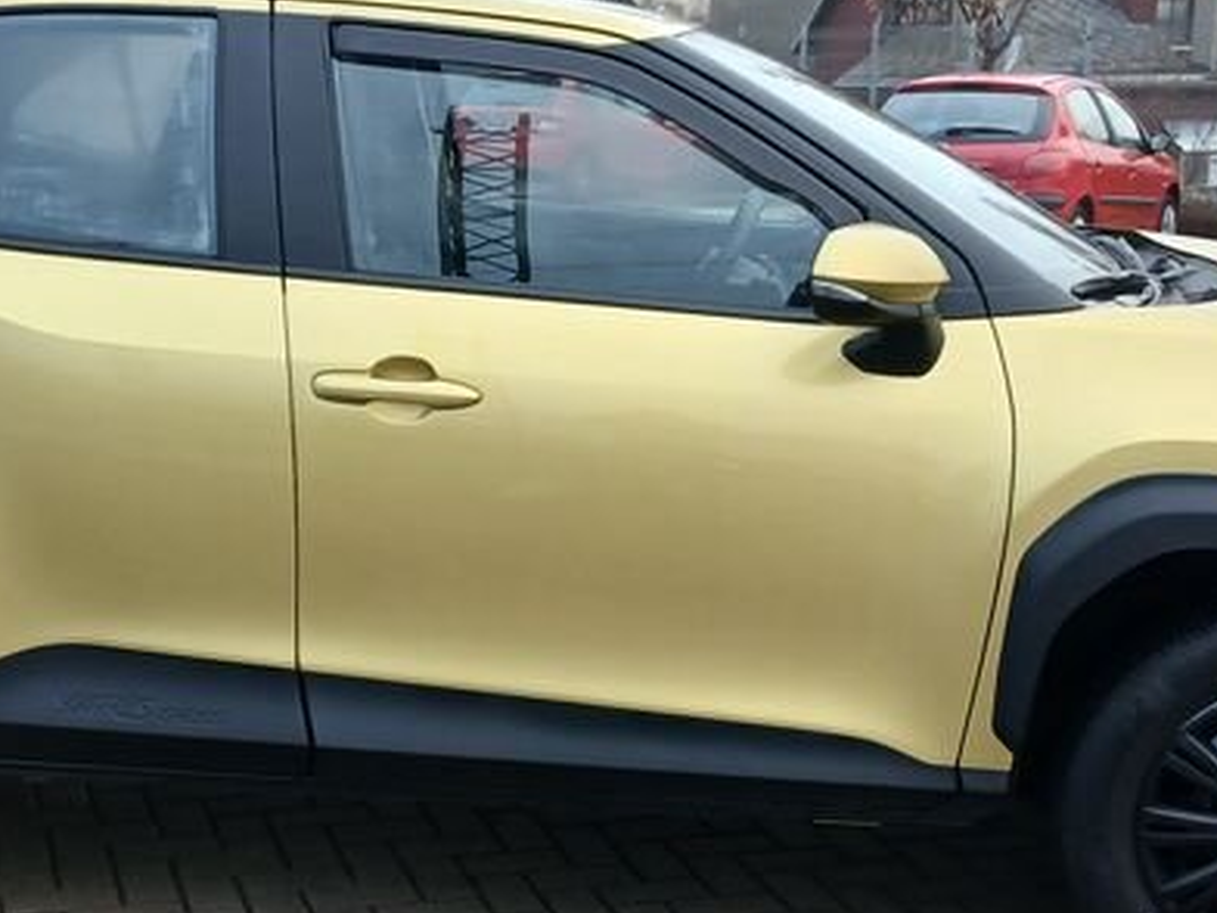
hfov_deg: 28.5
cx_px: 515
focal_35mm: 68
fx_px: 2391
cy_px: 503
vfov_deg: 21.6
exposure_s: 1/50
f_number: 1.8
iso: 50
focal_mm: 3.98
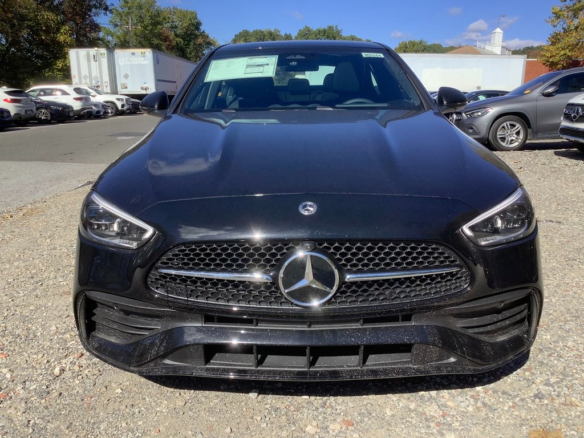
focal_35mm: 31
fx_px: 523
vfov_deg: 45.4
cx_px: 292
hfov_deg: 58.4
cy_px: 219
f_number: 2.4
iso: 25
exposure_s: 1/815
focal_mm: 3.3
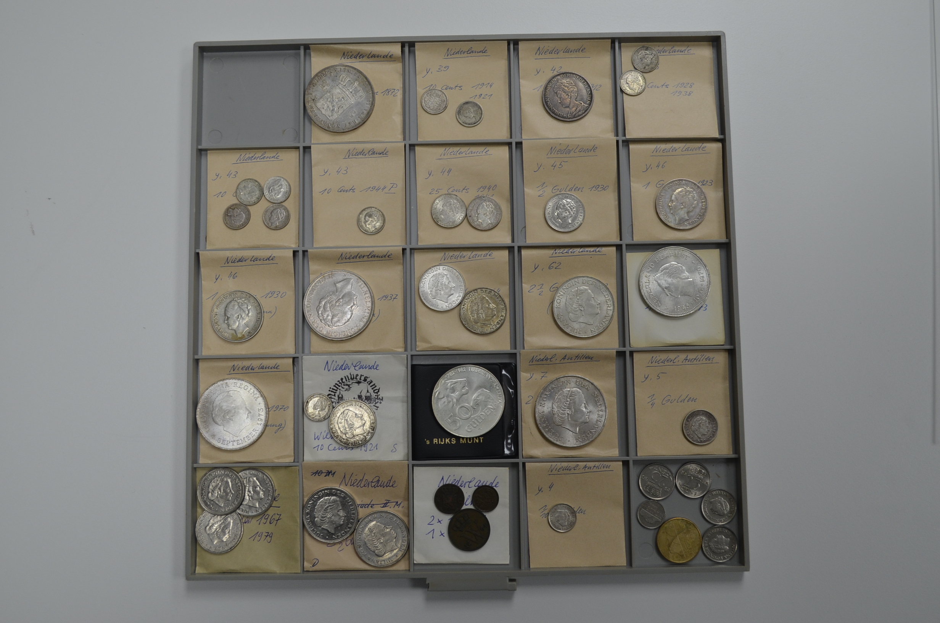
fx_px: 1016
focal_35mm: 39
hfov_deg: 49.6
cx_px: 470
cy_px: 312
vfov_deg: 34.1
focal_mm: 26
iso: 400
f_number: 5.6
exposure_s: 1/125
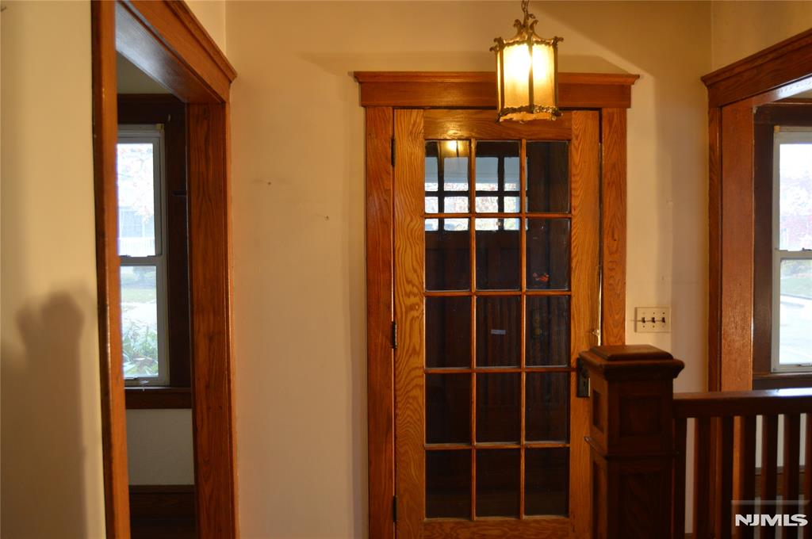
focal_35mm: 34
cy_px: 270
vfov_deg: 38.3
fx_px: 777
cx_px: 406
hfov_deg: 55.2
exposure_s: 1/60
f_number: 3.8
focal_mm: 23
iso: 500
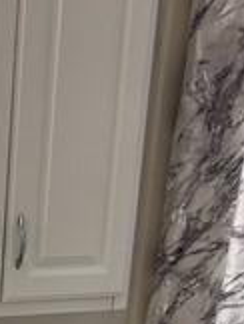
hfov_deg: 11.5
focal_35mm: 123
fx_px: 1153
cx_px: -140
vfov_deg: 14.0
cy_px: 606
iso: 80
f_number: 1.5
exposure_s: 1/60
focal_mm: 5.7
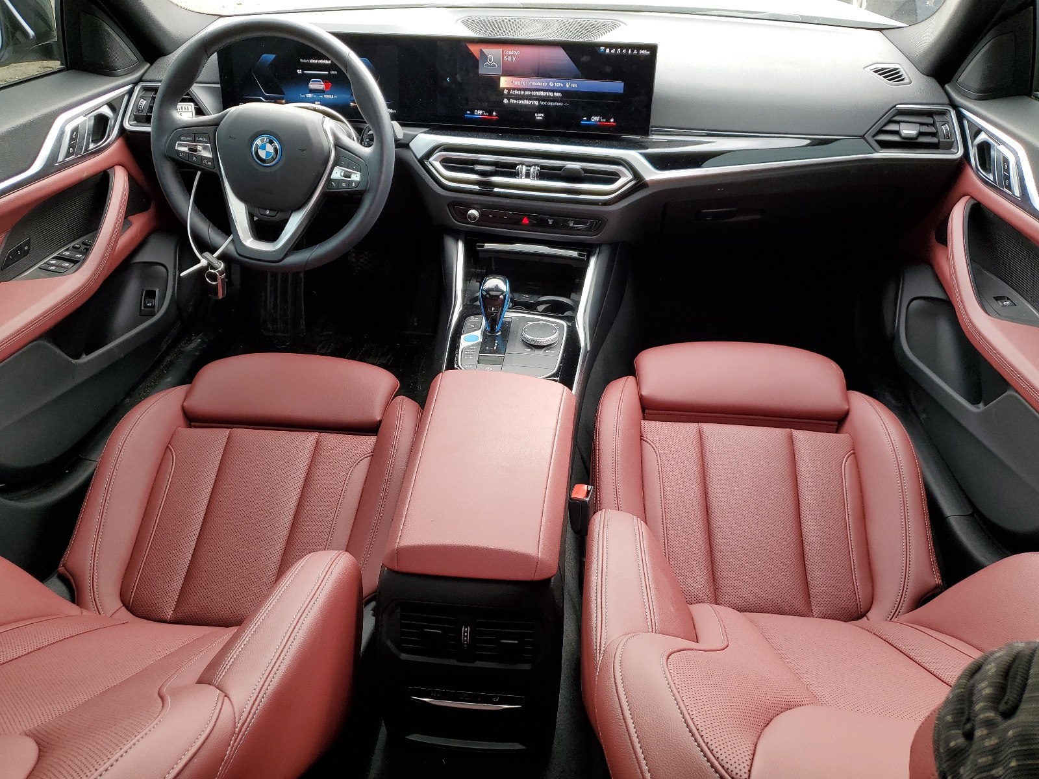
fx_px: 780
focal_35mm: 26
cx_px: 520
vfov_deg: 53.1
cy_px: 390
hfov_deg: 67.3
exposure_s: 1/161
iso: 50
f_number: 1.5
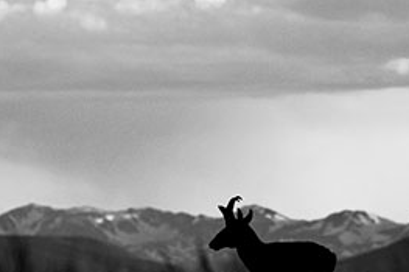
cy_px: 194
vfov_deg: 1.5
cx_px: 148
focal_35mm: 930
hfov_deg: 2.2
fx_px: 10559
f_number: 11
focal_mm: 490
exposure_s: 1/500
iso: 2500
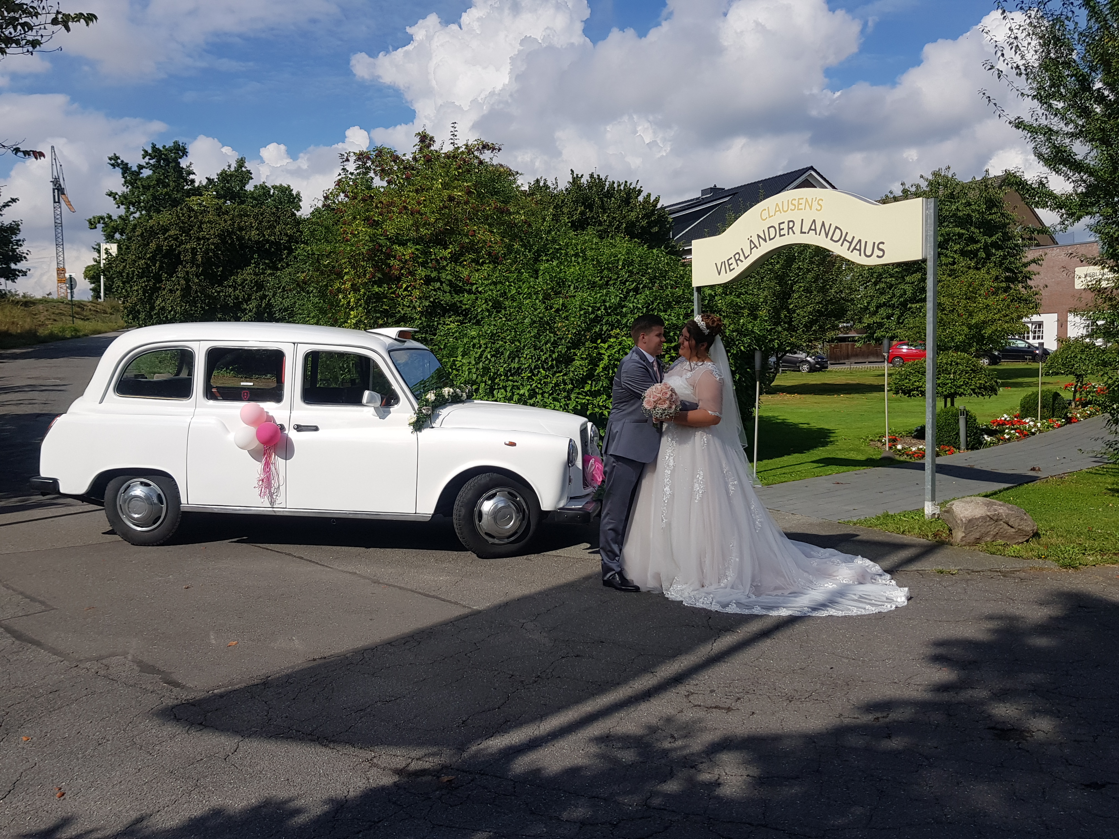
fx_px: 840
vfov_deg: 53.1
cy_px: 420
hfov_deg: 67.3
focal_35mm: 26
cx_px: 560
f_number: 1.7
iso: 40
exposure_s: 1/3864
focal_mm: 4.2
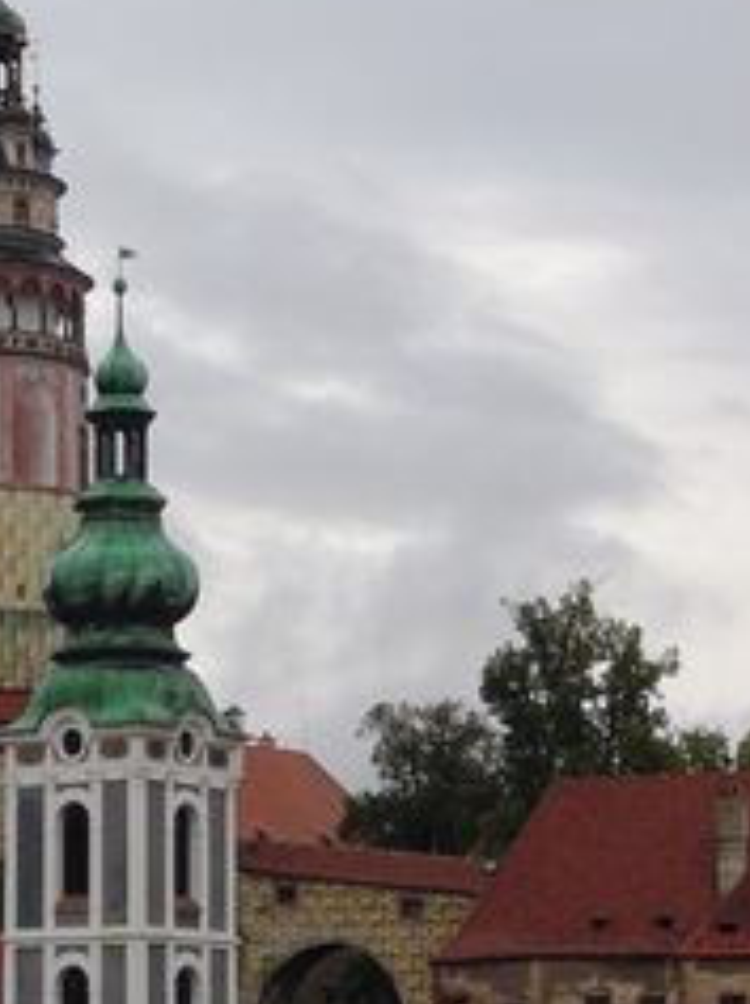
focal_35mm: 142
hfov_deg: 10.4
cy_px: 551
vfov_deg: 13.9
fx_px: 4113
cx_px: 72
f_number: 4.5
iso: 160
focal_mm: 12.5
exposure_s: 1/400
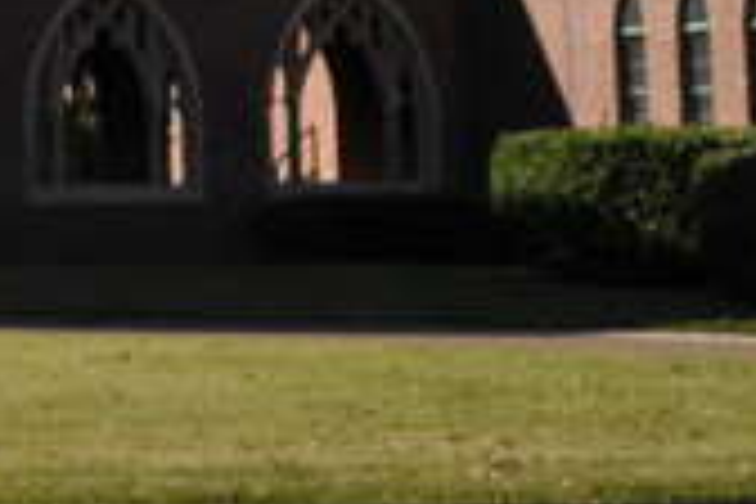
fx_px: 3297
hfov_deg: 11.2
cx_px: -986
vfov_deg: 8.6
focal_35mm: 157
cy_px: -232
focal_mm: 22
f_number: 10
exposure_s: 1/400
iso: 200
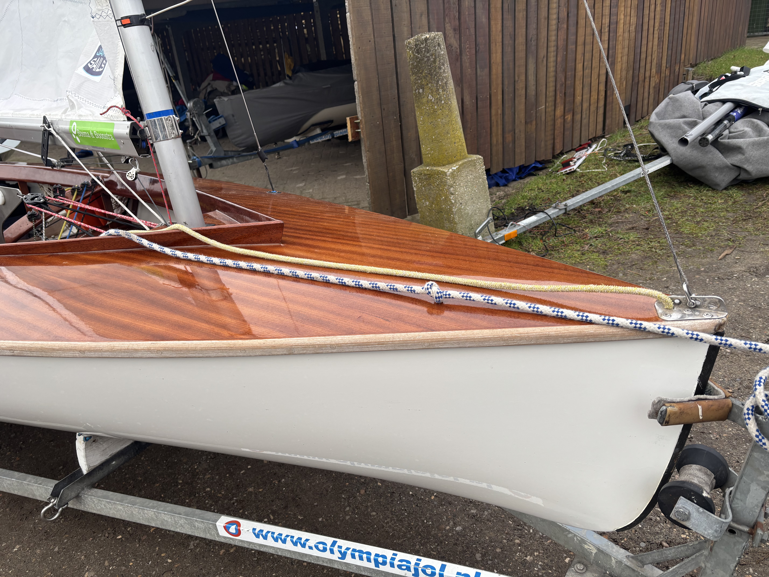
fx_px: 578
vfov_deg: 53.1
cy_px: 288
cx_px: 384
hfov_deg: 67.3
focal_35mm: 26
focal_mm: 5.96
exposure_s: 1/641
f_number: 1.6
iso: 50
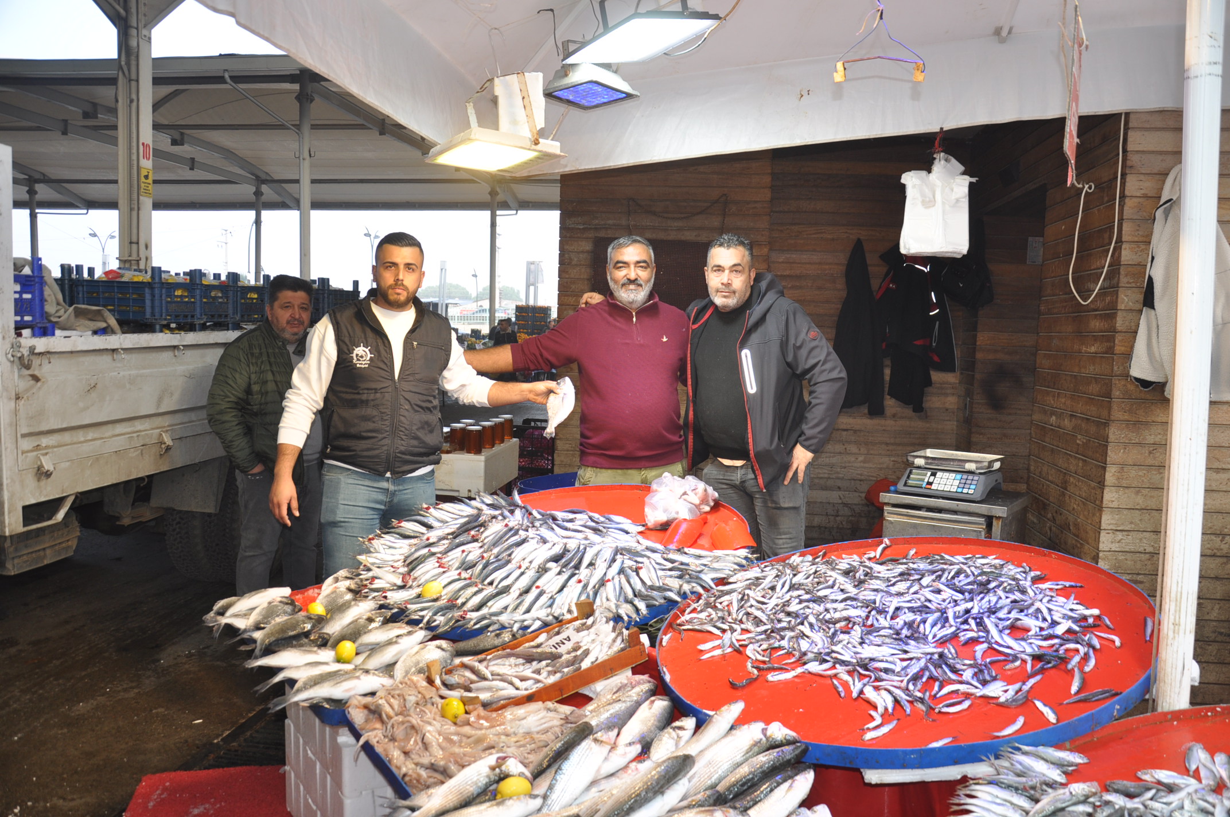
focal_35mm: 27
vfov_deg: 47.8
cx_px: 615
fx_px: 921
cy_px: 408
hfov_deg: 67.4
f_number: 4.5
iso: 200
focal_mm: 18
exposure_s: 1/200
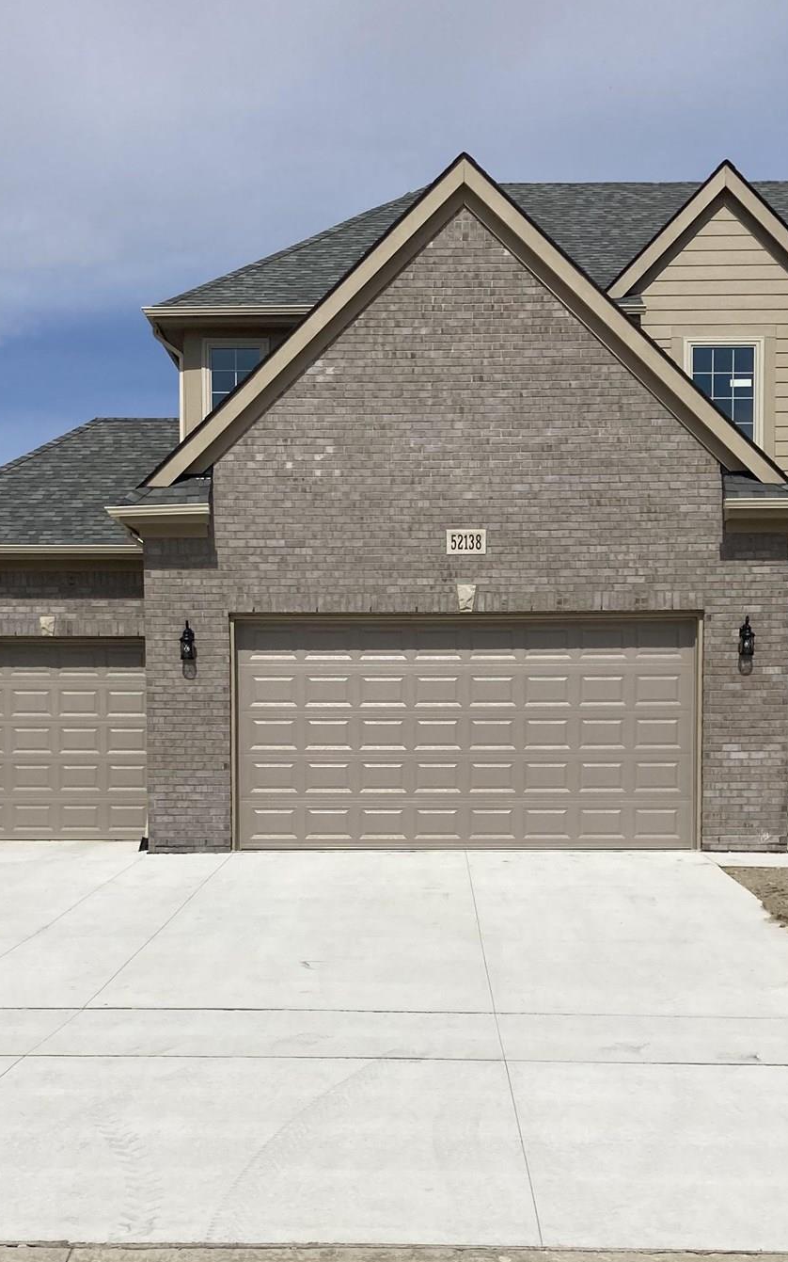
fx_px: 1753
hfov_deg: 25.3
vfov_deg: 39.1
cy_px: 855
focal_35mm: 51
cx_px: 395
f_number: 1.8
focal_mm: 3.99
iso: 25
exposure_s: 1/6098
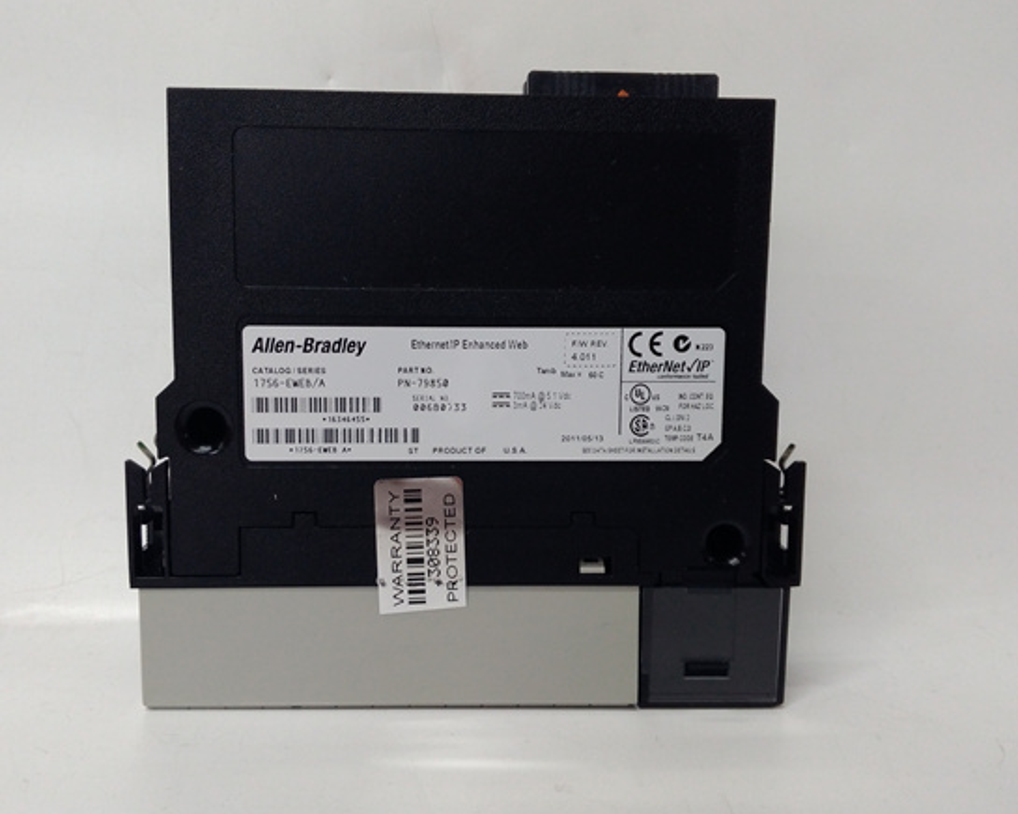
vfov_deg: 50.0
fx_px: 874
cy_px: 403
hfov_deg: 60.4
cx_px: 471
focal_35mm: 29
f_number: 2
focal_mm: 3.79
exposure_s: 1/33
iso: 224
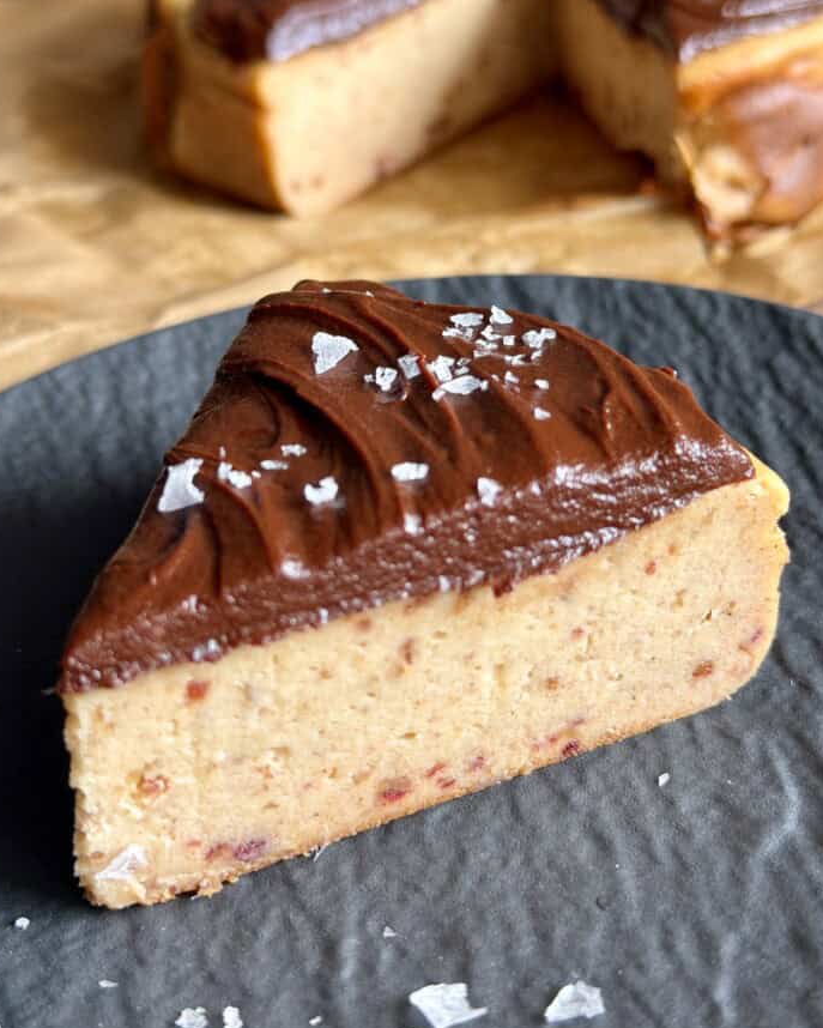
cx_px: 400
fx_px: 1613
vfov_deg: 35.3
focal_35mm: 53
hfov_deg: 28.6
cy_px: 495
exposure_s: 1/77
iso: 100
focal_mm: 6.8
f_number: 1.8
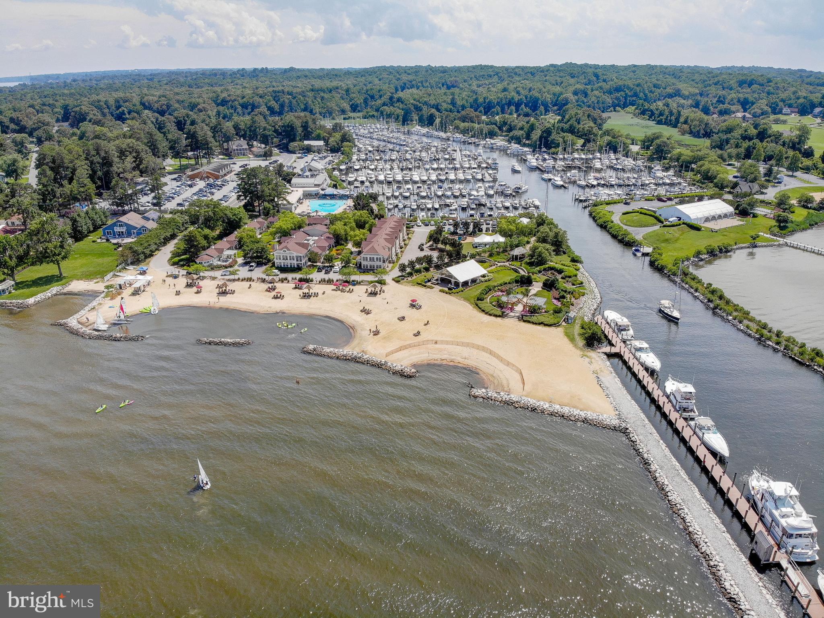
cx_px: 412
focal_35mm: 24
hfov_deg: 71.6
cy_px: 309
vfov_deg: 56.8
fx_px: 571
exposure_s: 1/1041
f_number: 2.8
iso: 100
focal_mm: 4.5
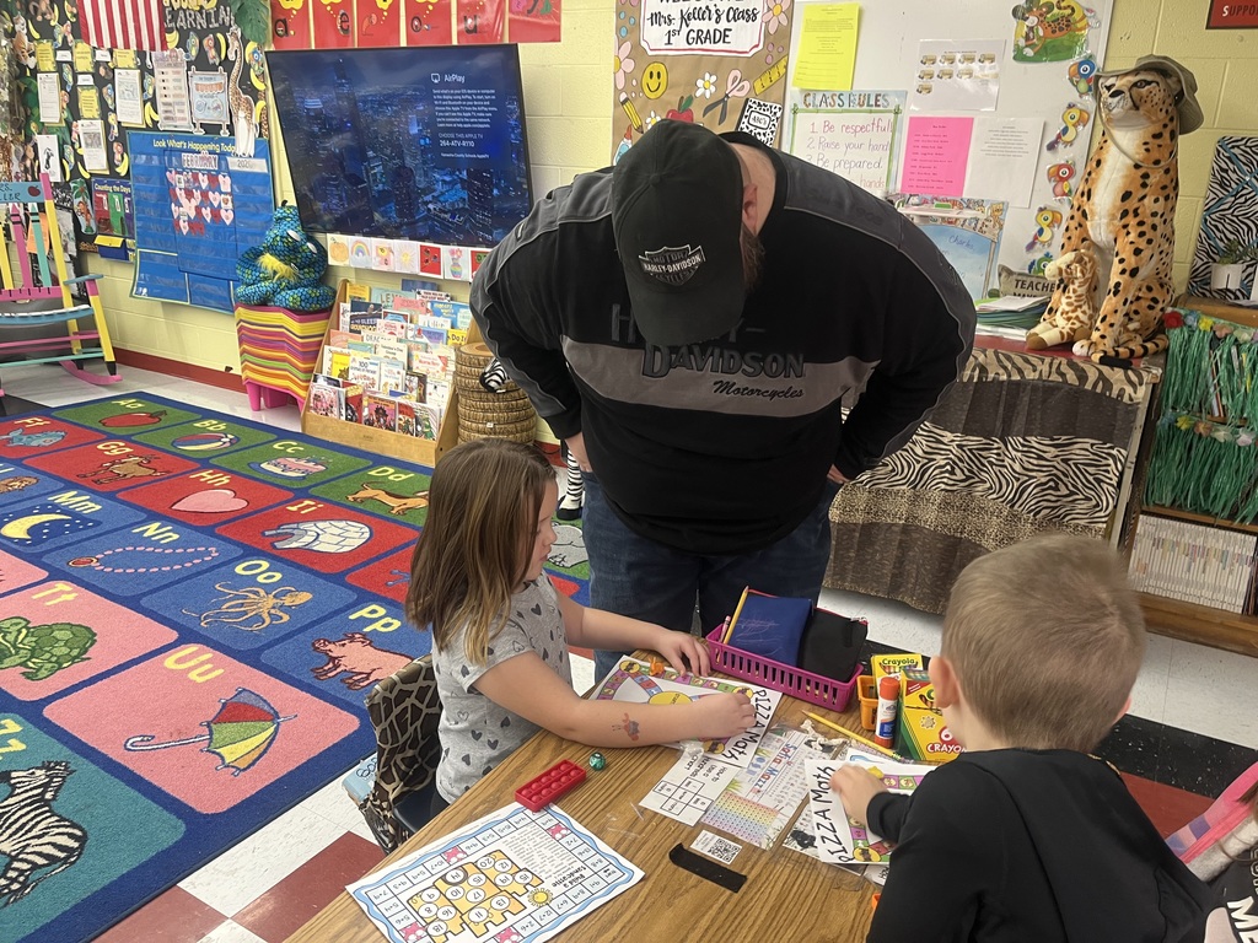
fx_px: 945
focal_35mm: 26
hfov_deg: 67.3
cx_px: 629
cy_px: 472
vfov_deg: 53.1
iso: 80
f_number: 1.6
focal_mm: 5.1
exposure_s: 1/60
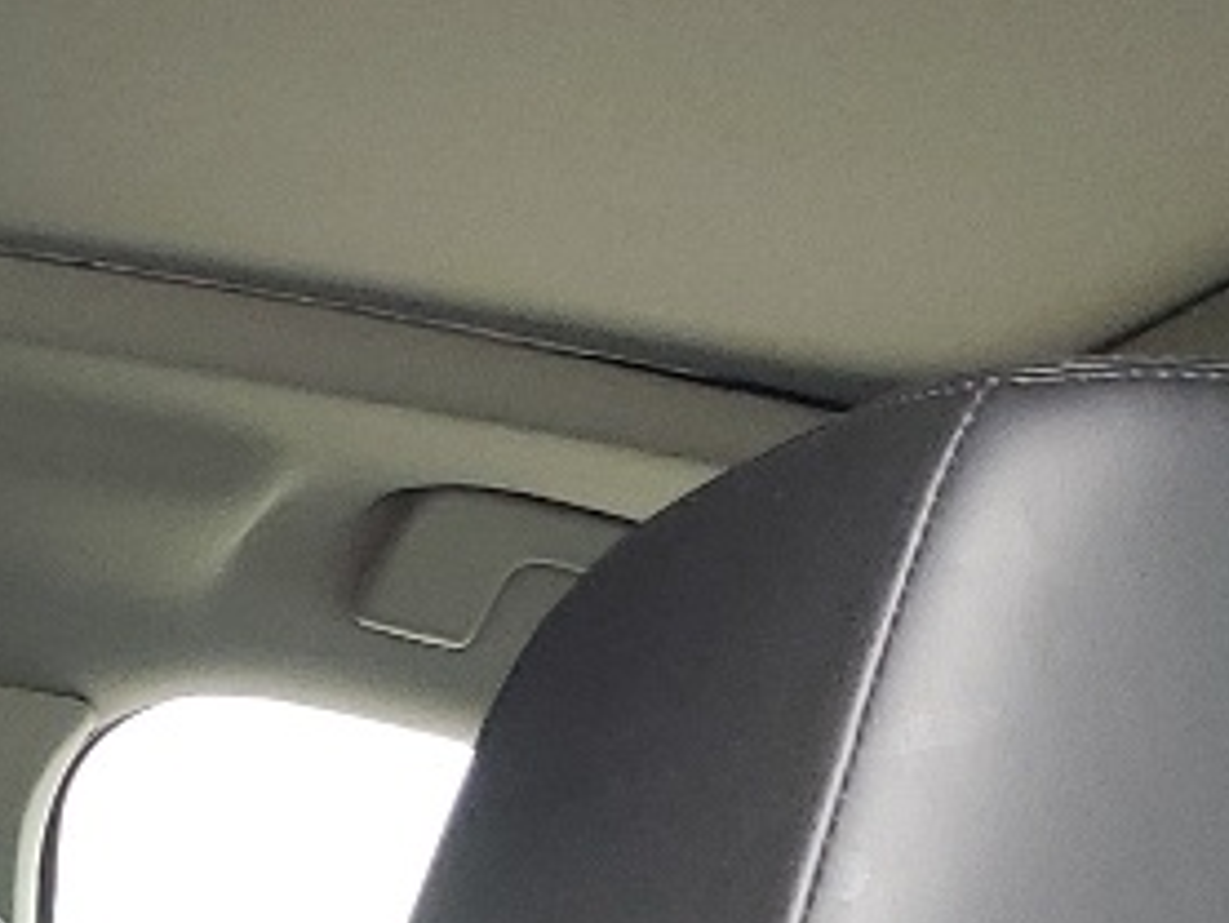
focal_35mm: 150
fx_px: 5328
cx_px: -741
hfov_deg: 12.4
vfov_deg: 8.6
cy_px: 2583
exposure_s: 1/270
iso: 50
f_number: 1.5
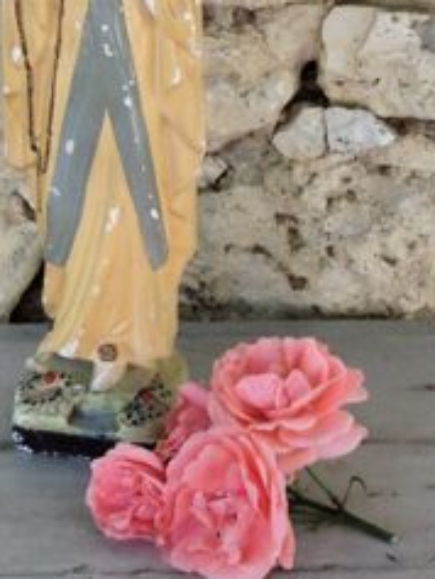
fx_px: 2628
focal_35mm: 157
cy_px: 176
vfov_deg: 12.6
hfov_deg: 9.4
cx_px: 88
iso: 160
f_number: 1.65
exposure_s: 1/50
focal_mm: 6.19
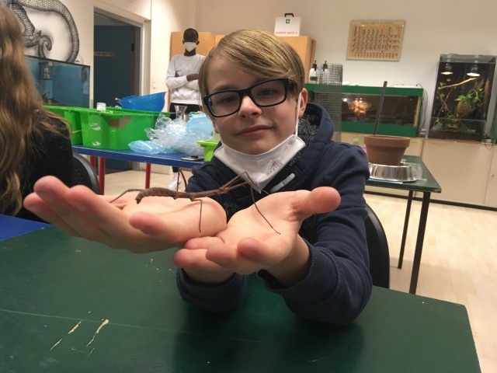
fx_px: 416
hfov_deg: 61.7
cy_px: 186
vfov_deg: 48.2
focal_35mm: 29
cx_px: 248
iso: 100
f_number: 2.2
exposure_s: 1/33
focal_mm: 4.15
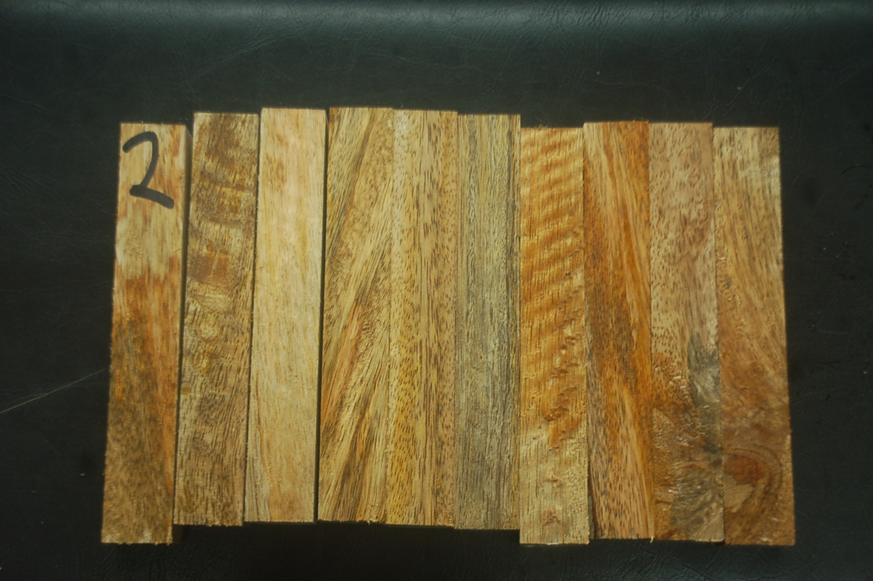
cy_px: 290
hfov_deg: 30.5
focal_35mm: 66
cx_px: 436
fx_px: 1599
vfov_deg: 20.6
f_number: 4.8
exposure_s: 1/45
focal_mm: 44
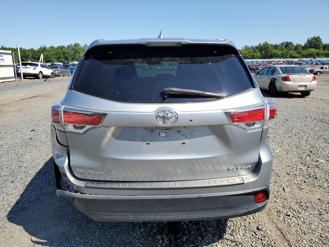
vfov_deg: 53.1
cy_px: 124
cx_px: 164
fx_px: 247
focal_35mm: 26
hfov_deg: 67.3
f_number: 1.5
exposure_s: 1/2500
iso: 50
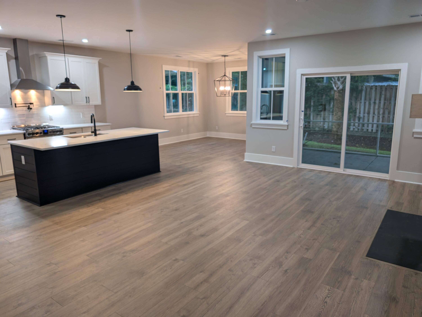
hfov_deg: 71.5
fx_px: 293
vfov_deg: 56.9
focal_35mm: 24
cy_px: 158
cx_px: 211
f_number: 1.68
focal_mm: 6.9
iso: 62
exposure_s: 1/40
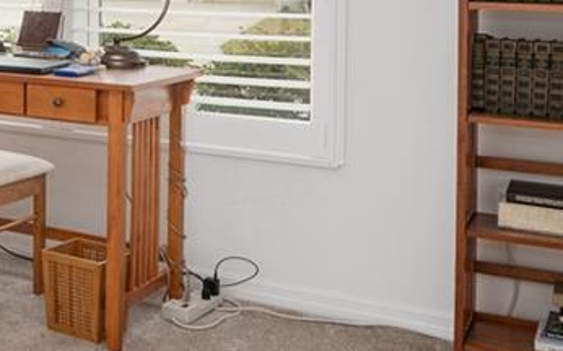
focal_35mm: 66
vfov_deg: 18.8
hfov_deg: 25.5
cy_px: -44
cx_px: -218
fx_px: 1012
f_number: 7.1
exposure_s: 1/6
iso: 400
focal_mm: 14
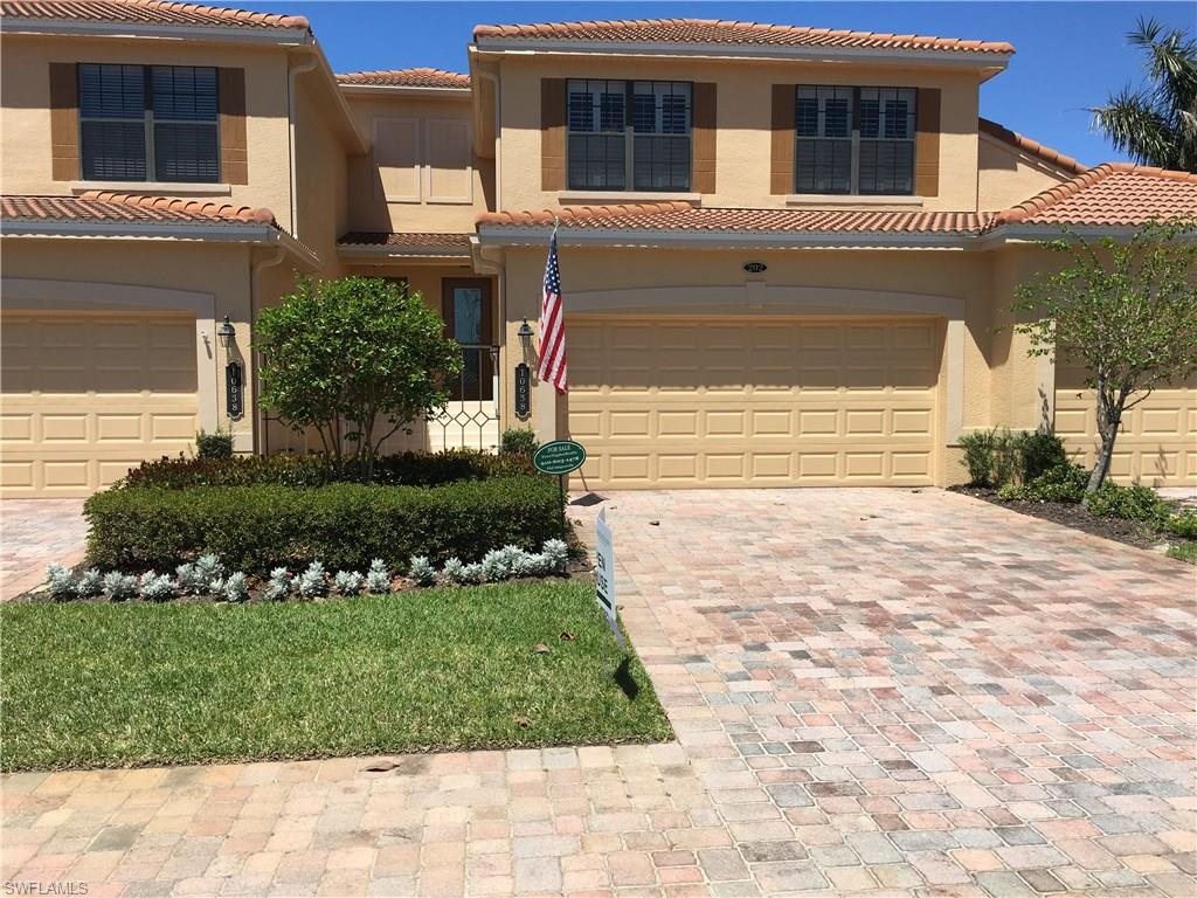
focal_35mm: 29
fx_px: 1003
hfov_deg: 61.7
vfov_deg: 48.2
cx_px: 598
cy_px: 449
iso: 25
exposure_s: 1/1832
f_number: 2.2
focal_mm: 4.15
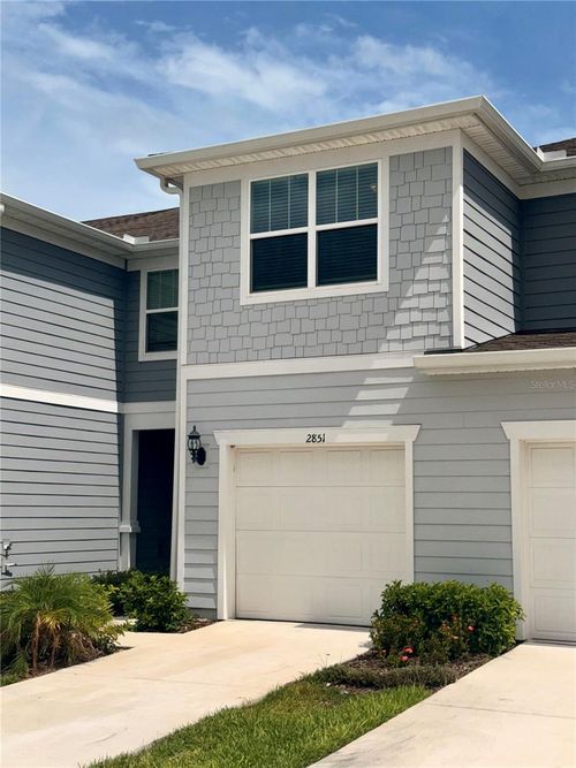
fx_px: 1065
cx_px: 288
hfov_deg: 30.3
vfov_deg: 39.7
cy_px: 384
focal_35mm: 48
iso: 50
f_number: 1.78
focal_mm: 6.76
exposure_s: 1/11364
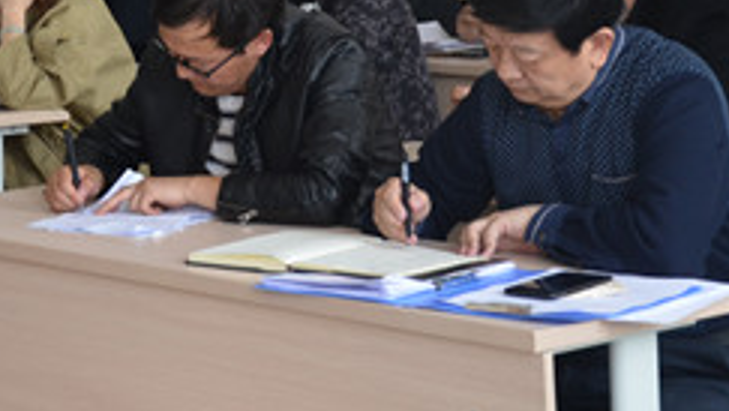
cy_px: -42
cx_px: -24
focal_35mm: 142
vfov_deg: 8.5
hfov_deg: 14.8
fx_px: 2746
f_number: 4.5
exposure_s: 1/80
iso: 400
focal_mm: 40
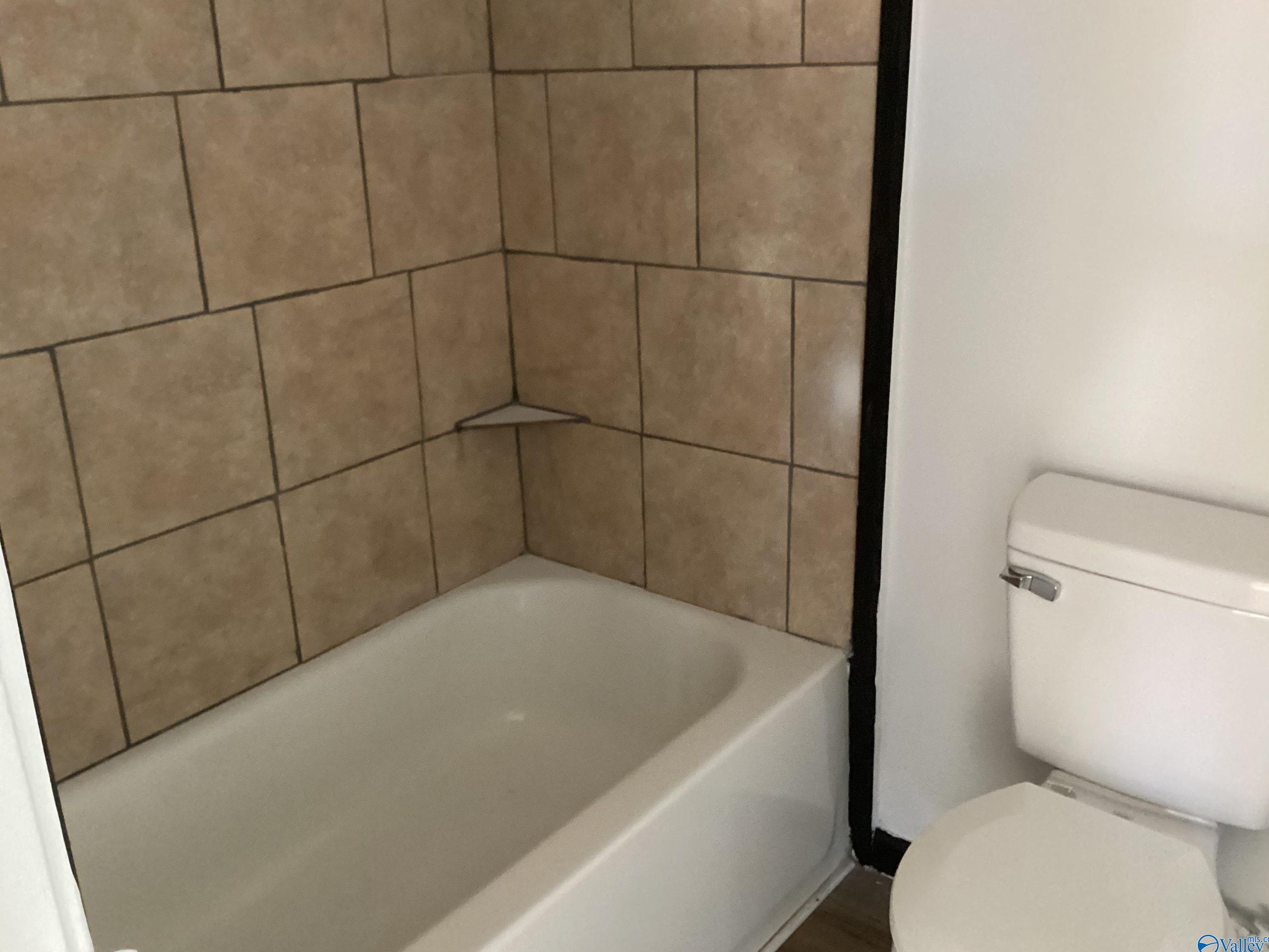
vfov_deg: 44.2
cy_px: 473
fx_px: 1173
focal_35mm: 32
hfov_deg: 56.8
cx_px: 625
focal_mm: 3.3
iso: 640
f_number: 2.4
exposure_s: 1/30
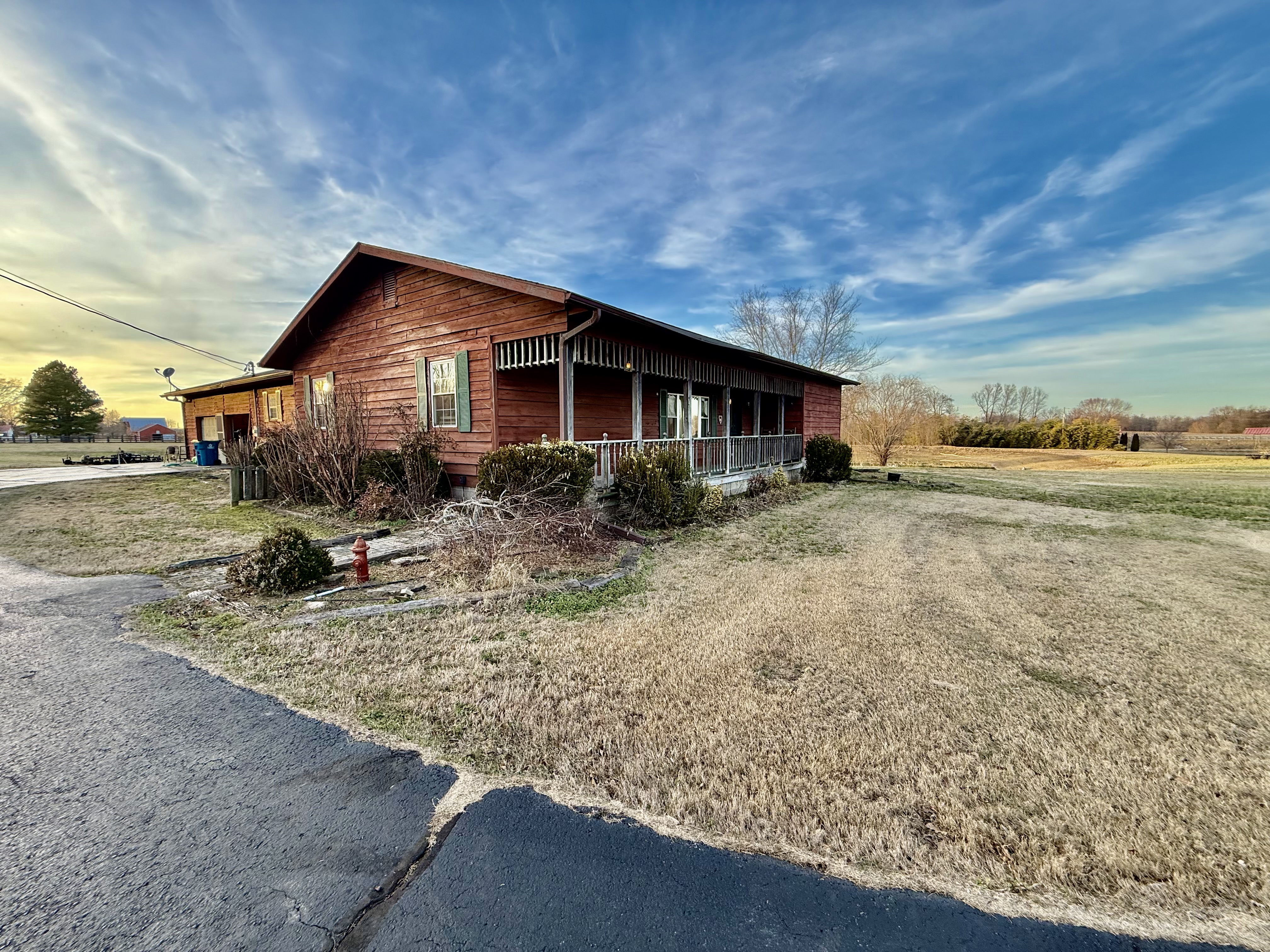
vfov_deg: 85.7
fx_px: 514
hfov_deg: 102.1
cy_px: 476
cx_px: 635
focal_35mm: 14
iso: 64
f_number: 2.2
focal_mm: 2.22
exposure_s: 1/176
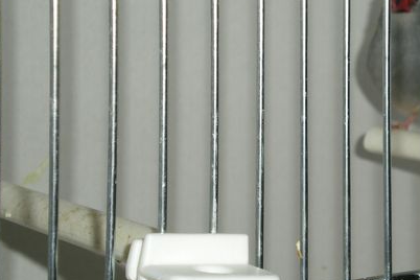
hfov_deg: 17.7
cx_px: 291
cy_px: 68
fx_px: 1342
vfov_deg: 11.9
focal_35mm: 115
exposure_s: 1/120
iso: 50
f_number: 4.6
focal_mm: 12.3
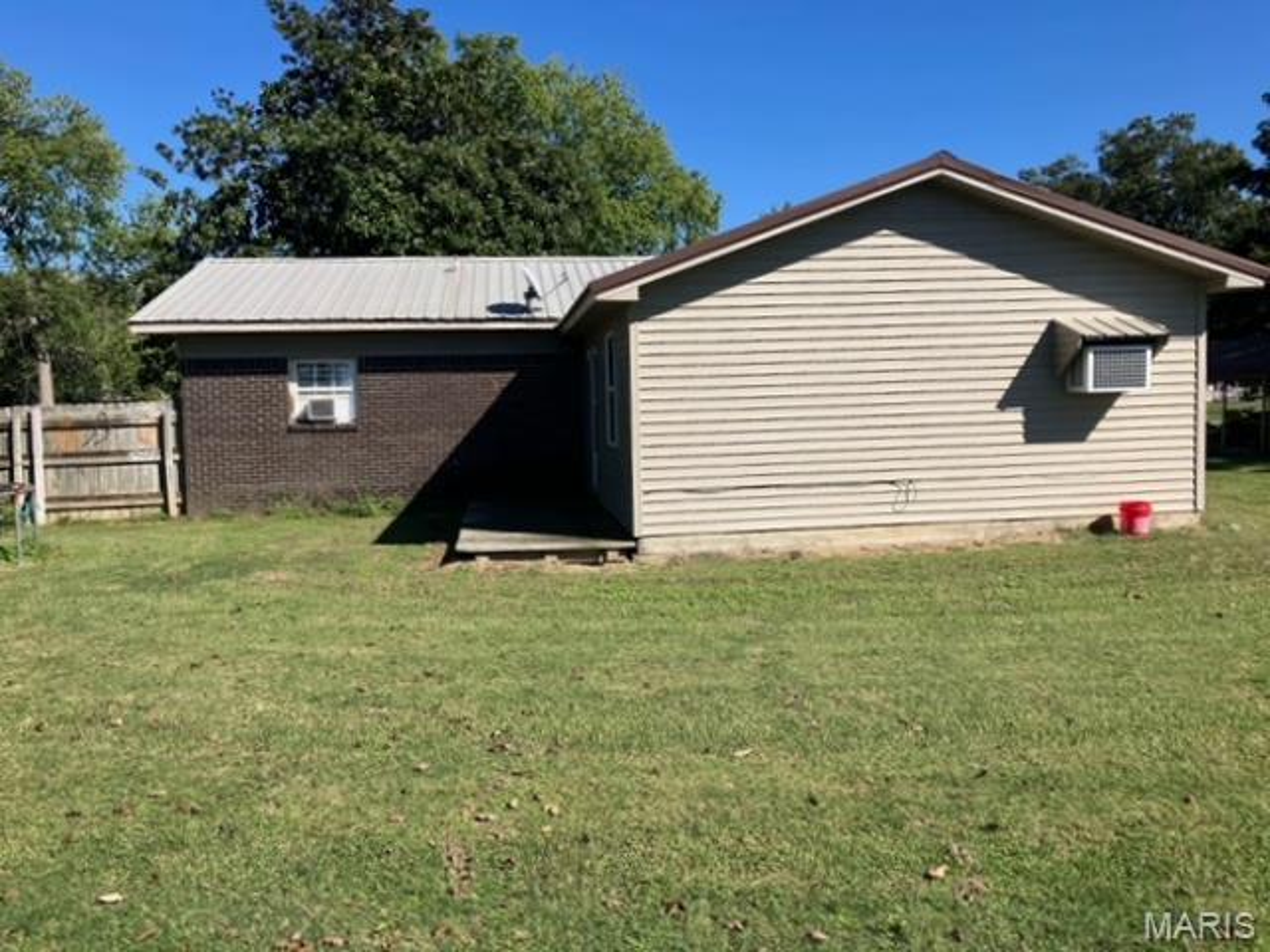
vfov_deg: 49.7
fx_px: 1027
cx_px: 635
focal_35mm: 28
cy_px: 476
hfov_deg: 63.4
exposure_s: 1/1946
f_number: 1.8
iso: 32
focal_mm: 3.99
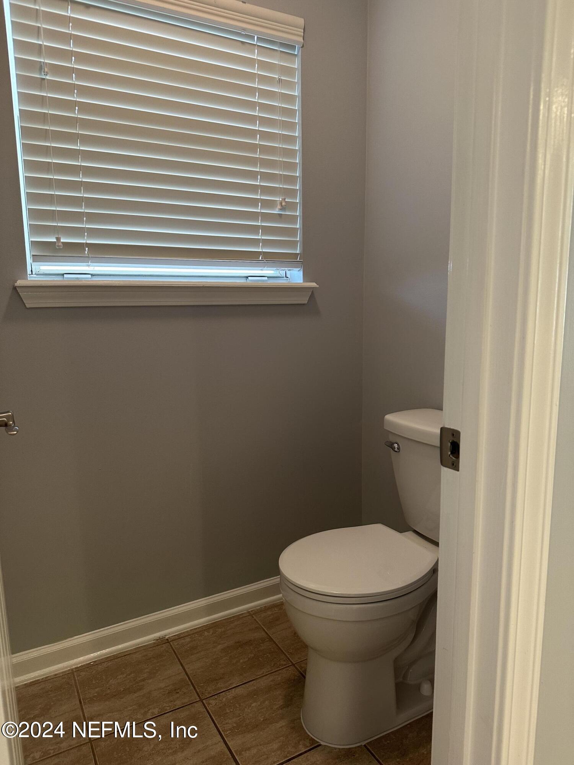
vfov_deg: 71.6
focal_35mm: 24
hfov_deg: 56.8
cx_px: 287
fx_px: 531
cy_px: 382
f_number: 1.78
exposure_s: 1/60
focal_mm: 6.86
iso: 160
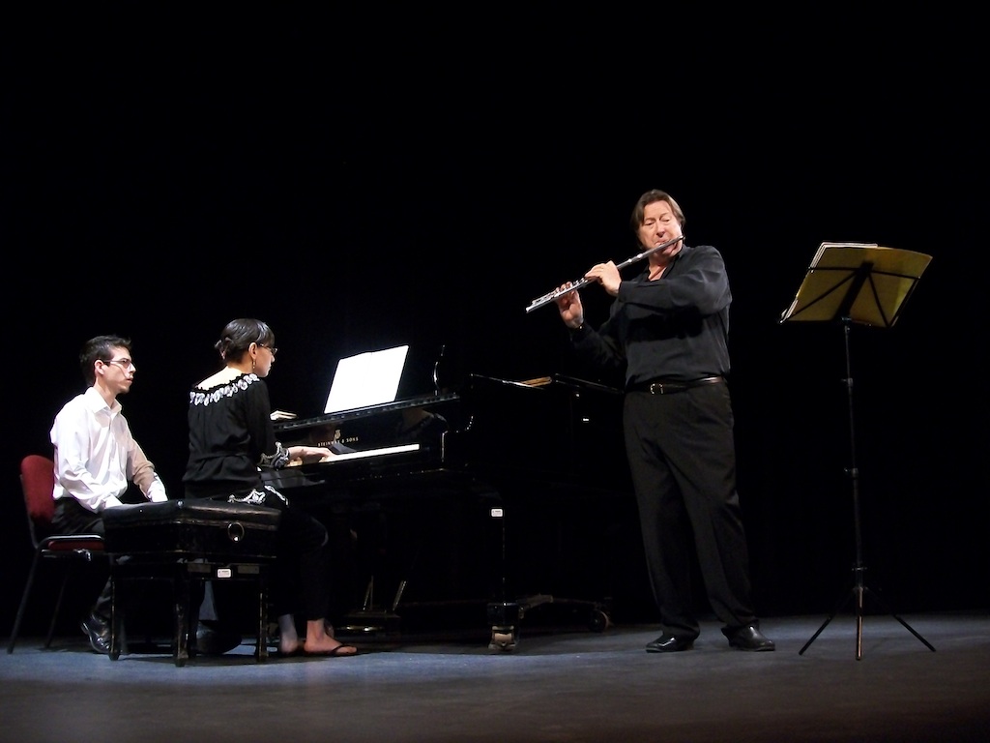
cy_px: 372
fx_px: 1030
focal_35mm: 36
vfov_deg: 39.7
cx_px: 495
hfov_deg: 51.4
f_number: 2.7
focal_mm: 6
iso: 240
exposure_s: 1/25
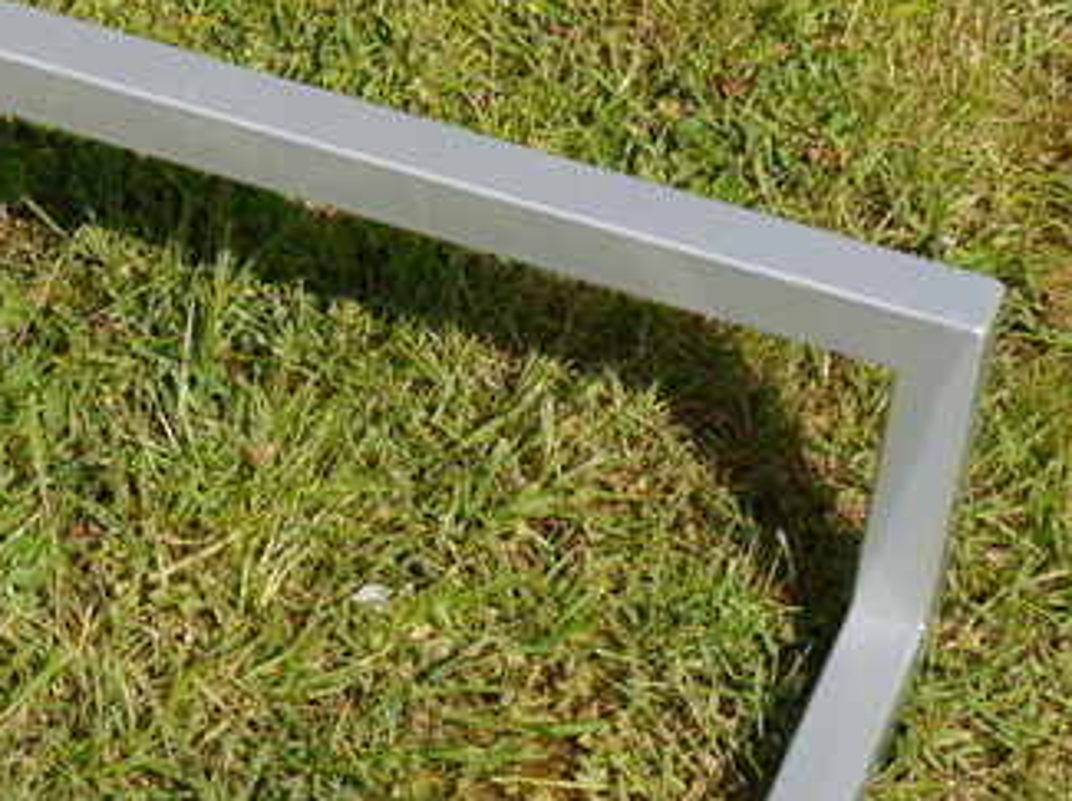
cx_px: 231
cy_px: 689
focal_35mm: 207
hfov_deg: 9.5
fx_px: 6403
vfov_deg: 7.1
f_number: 8
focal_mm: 42
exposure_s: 1/320
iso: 160
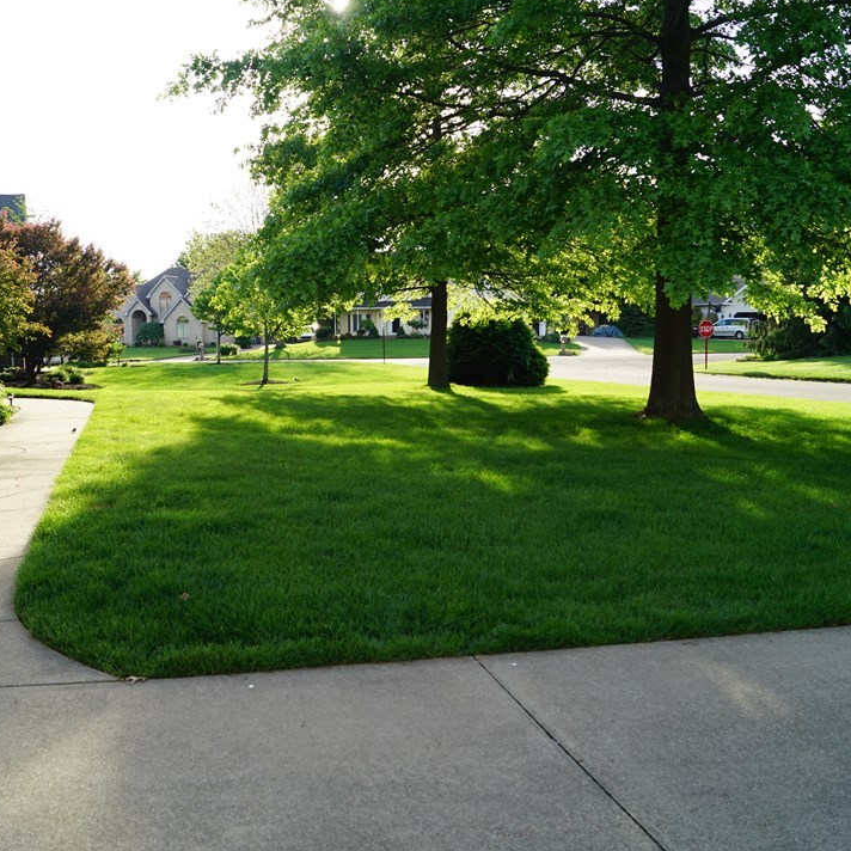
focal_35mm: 35
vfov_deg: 47.2
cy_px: 424
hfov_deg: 47.0
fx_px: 973
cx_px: 354
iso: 100
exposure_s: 1/100
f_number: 6.3
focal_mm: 18
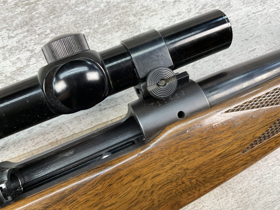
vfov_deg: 48.2
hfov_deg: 61.7
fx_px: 235
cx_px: 140
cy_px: 105
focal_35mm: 29
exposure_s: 1/120
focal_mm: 3
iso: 32
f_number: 1.8
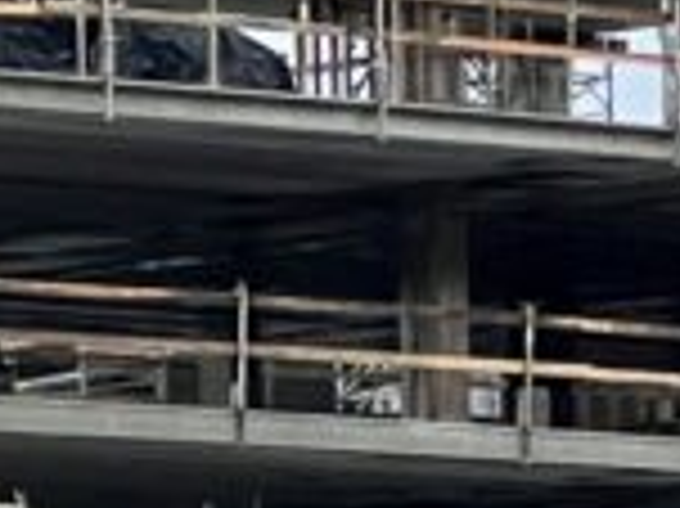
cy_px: 297
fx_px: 10266
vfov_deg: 2.8
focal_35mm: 523
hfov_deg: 3.8
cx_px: -518
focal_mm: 9
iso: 200
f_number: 2.8
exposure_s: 1/100
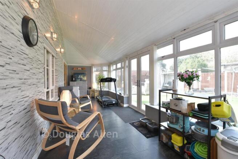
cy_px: 80
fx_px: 99
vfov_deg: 77.4
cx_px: 119
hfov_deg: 100.4
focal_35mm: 15
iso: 100
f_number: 8
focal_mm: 10
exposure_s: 1/5
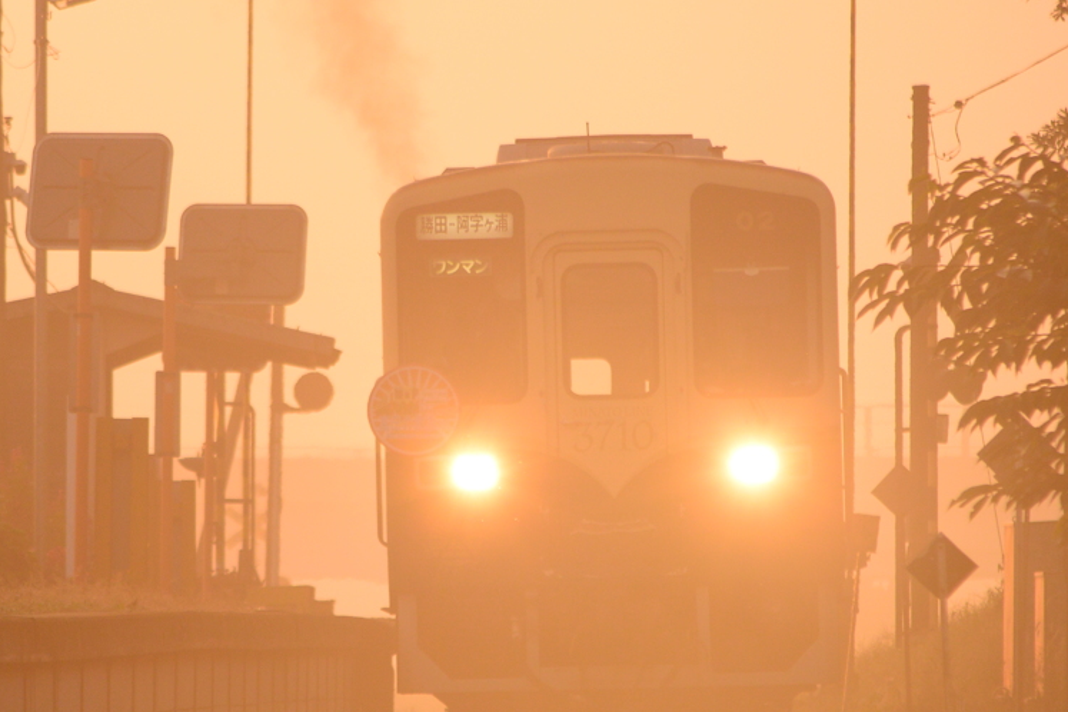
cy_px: 440
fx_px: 19756
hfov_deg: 3.1
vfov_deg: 2.1
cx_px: 347
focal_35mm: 666
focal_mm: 180
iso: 160
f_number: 5
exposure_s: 1/160
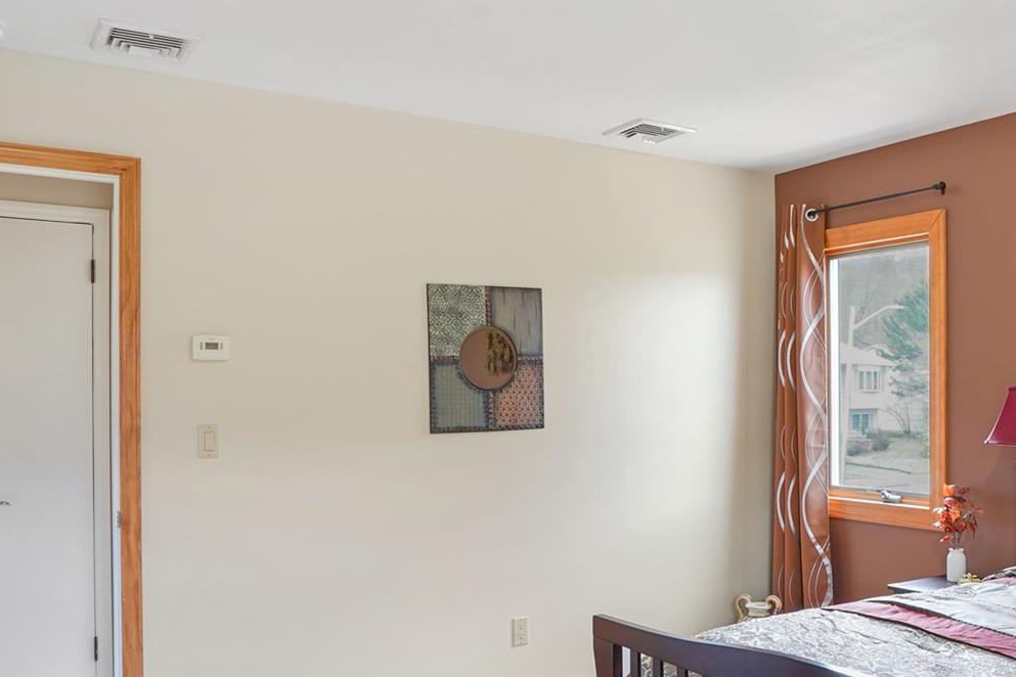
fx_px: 931
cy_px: 395
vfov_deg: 39.8
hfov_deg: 55.9
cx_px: 683
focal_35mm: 33
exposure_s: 1/4
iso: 400
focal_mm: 16
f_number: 9
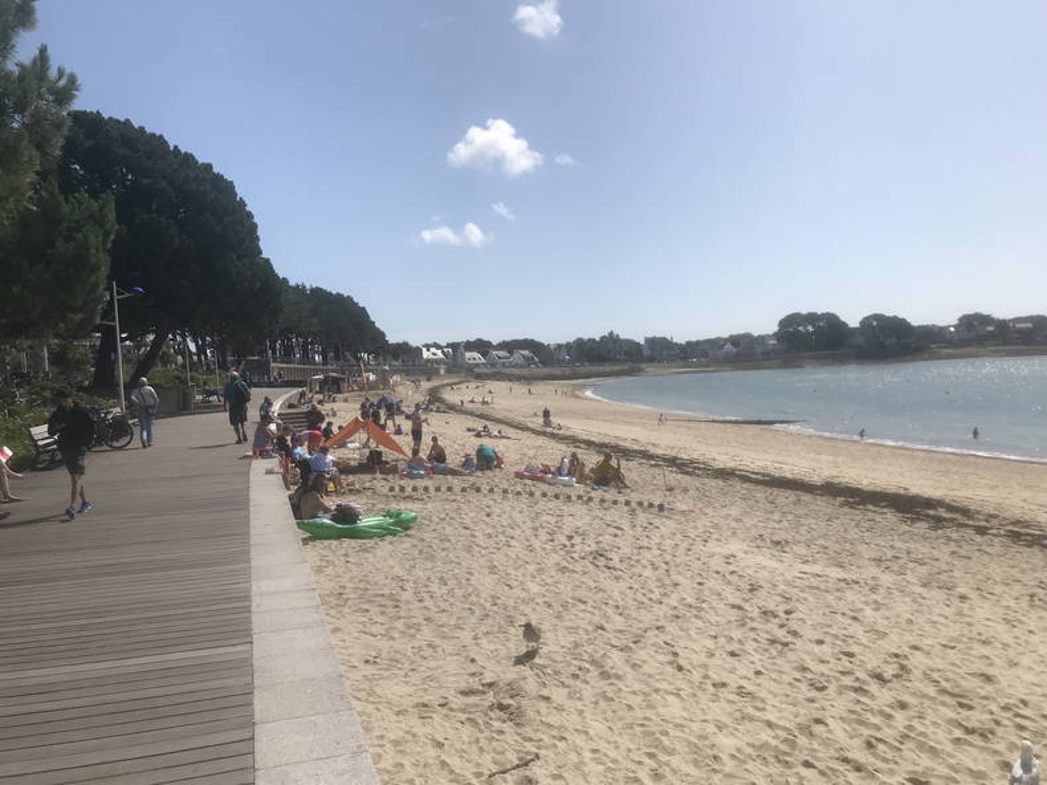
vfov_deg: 49.7
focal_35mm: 28
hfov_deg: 63.5
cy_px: 392
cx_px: 524
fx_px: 847
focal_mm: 3.99
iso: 25
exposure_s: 1/5051
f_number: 1.8
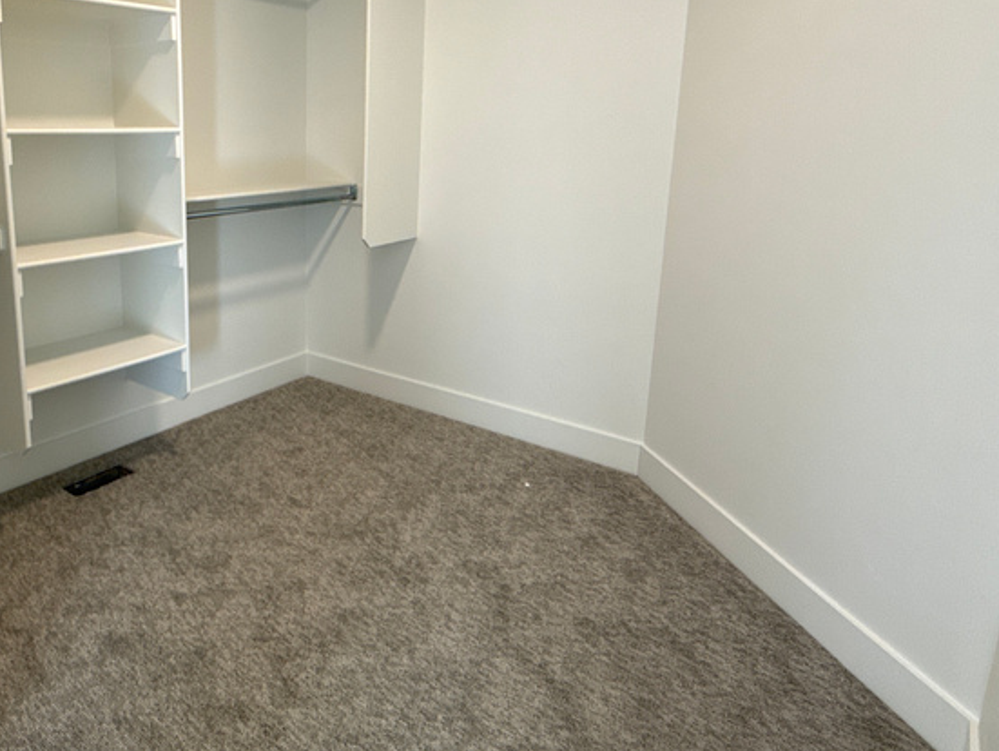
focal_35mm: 26
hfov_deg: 64.8
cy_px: 270
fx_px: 751
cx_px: 303
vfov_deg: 52.4
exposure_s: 1/120
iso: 125
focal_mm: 2.22
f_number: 2.2
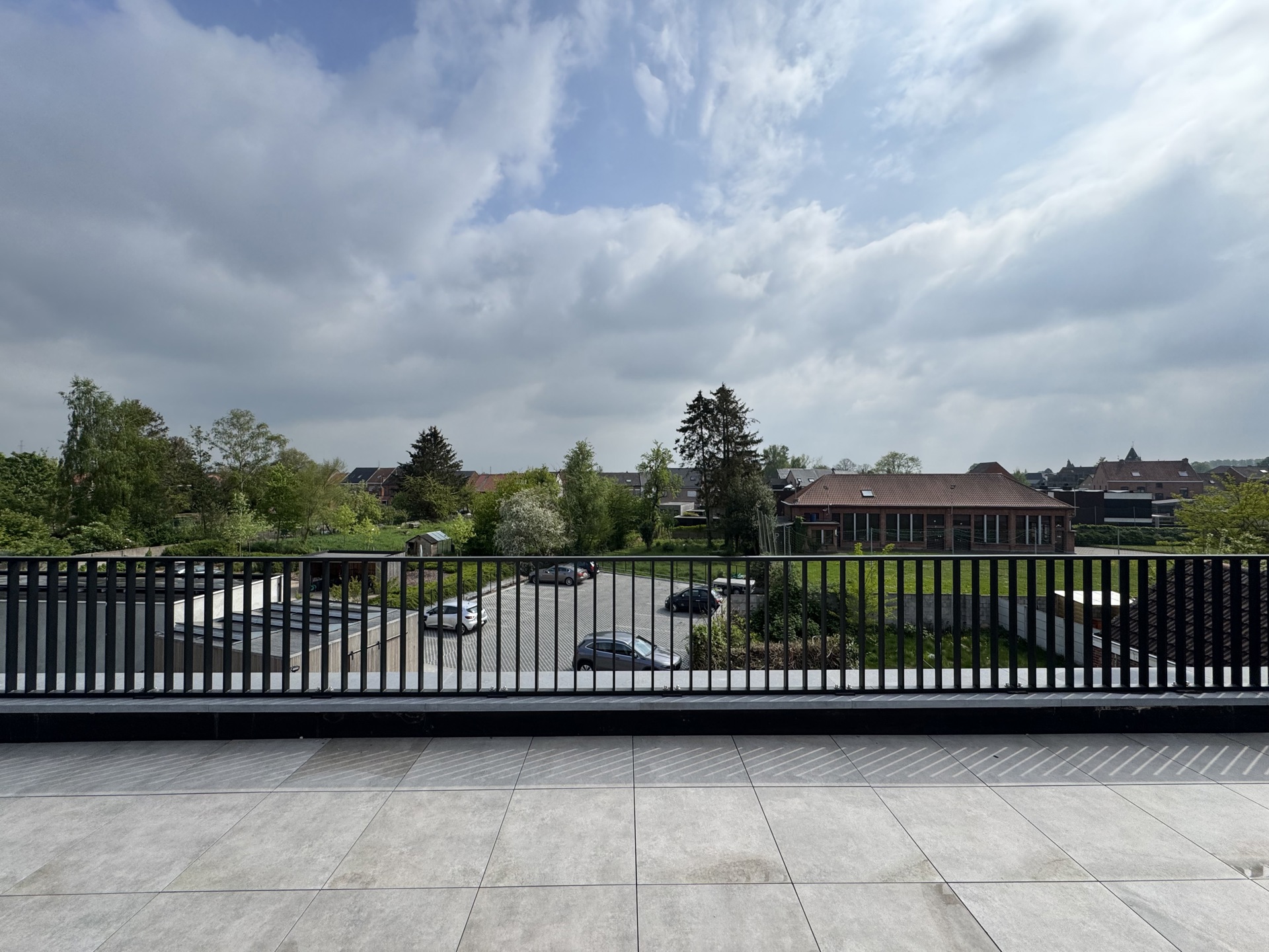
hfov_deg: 102.1
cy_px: 476
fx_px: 513
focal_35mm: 14
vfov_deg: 85.7
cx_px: 634
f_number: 2.2
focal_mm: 2.22
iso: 50
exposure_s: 1/3247
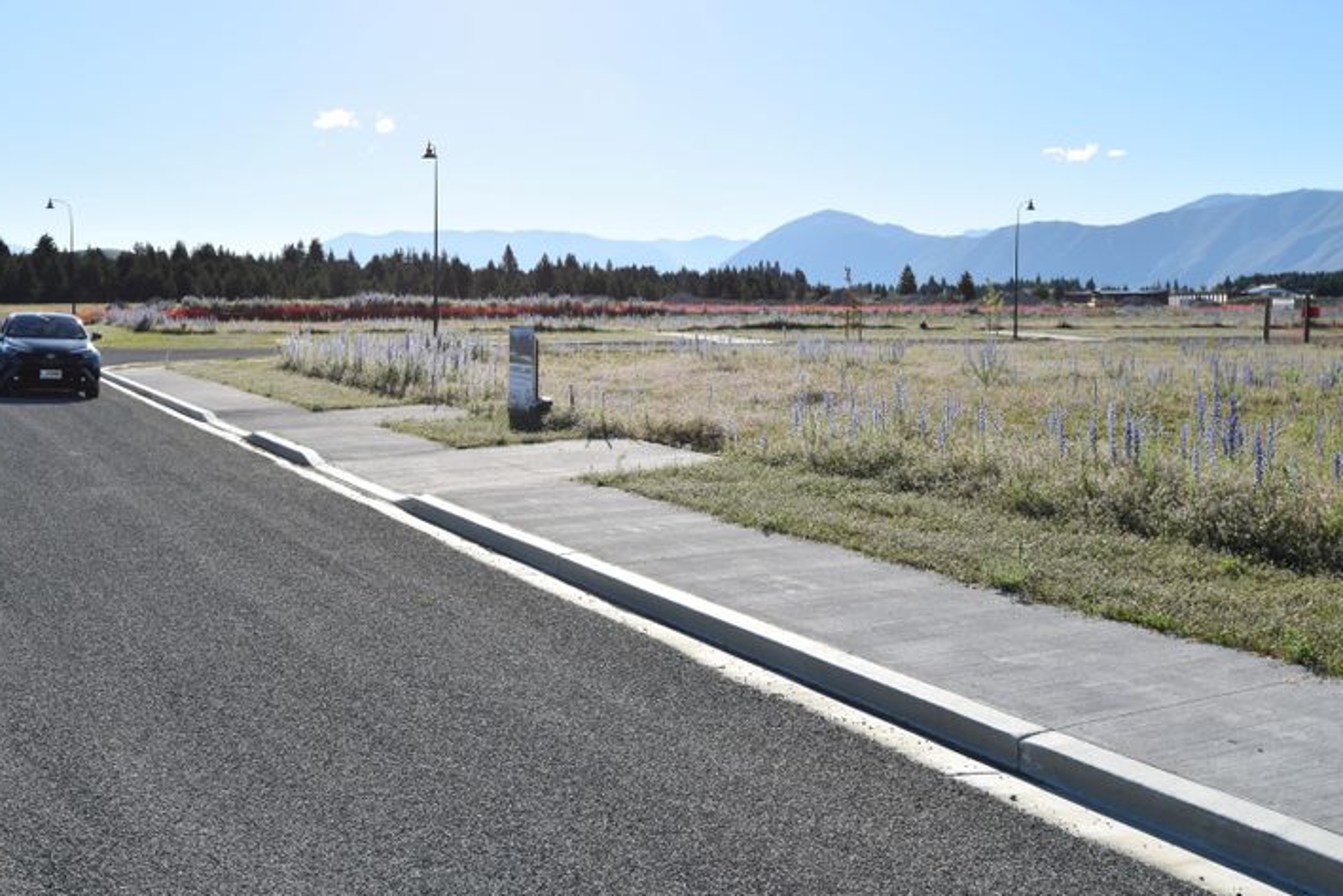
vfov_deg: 34.2
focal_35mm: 39
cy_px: 453
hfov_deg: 49.5
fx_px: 1455
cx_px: 676
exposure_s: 1/500
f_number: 11
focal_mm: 24
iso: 200
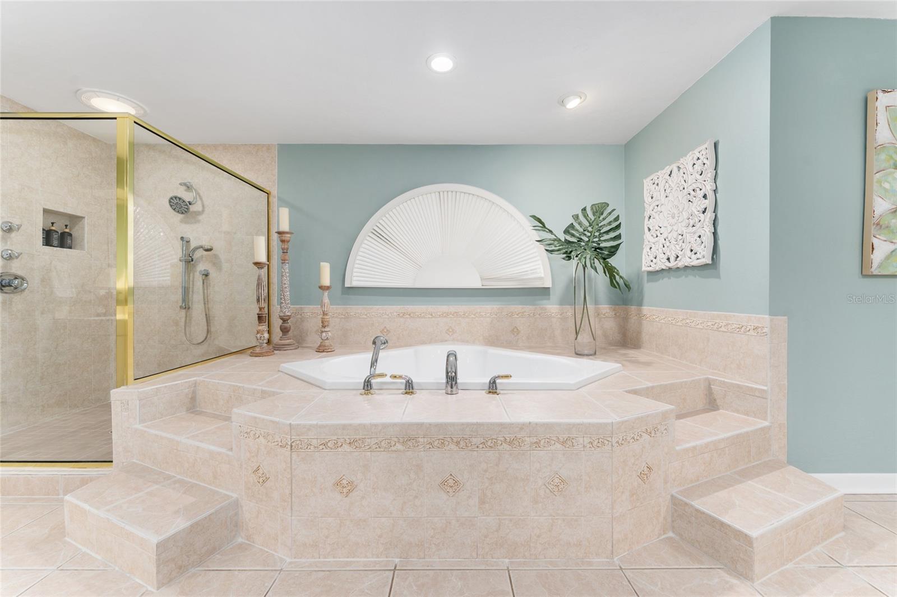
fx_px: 349
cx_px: 448
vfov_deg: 81.2
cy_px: 298
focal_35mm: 14
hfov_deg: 104.3
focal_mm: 14
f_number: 7.1
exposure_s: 1/2.5
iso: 250
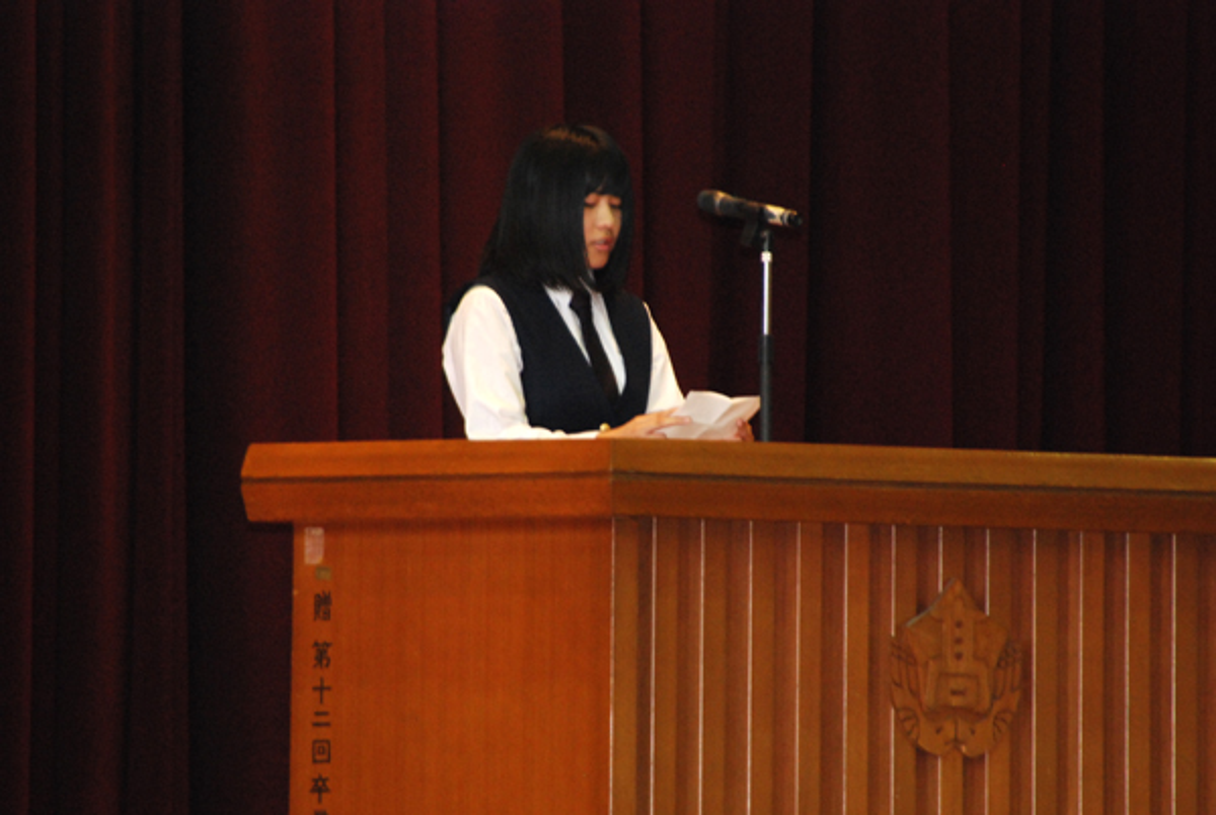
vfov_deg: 3.1
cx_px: 608
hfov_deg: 4.6
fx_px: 15222
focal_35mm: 450
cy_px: 408
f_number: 6.3
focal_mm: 300
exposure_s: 1/60
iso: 1600
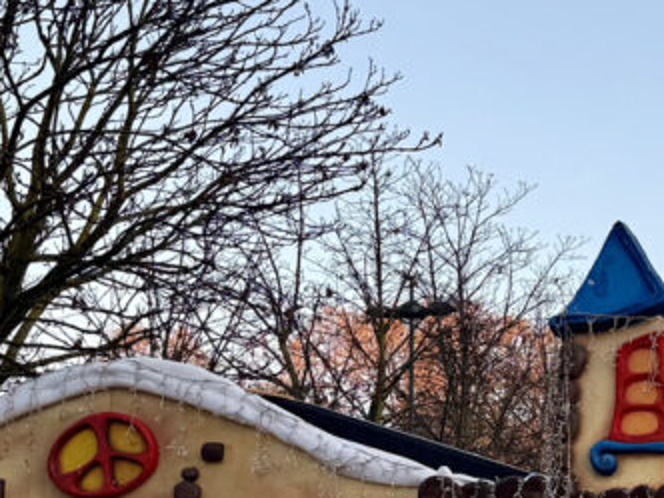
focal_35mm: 74
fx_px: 1419
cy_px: 444
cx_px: 702
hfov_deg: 24.8
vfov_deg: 19.5
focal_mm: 6.76
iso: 80
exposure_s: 1/612
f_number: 1.78
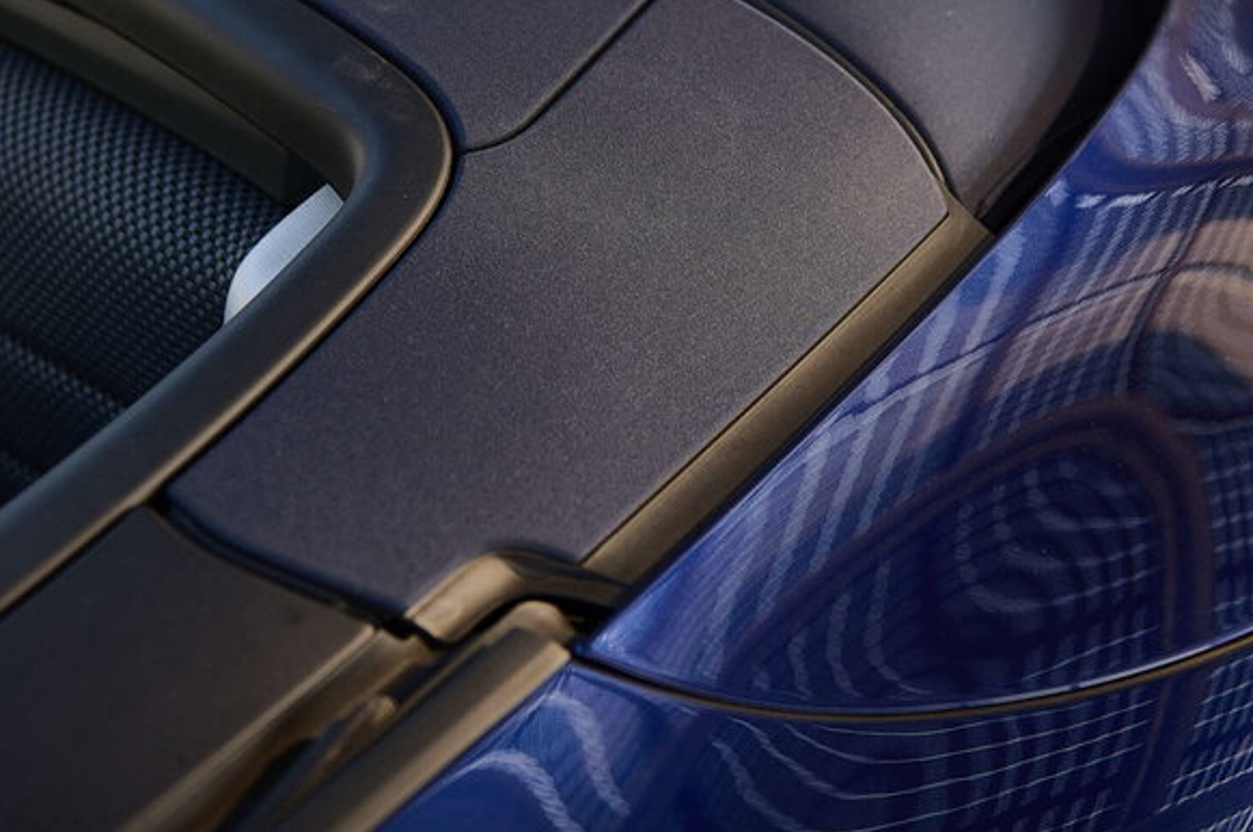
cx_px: 660
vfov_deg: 20.1
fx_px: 2329
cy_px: 208
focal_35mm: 67
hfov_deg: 30.1
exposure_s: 1/200
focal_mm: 38
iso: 160
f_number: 2.8
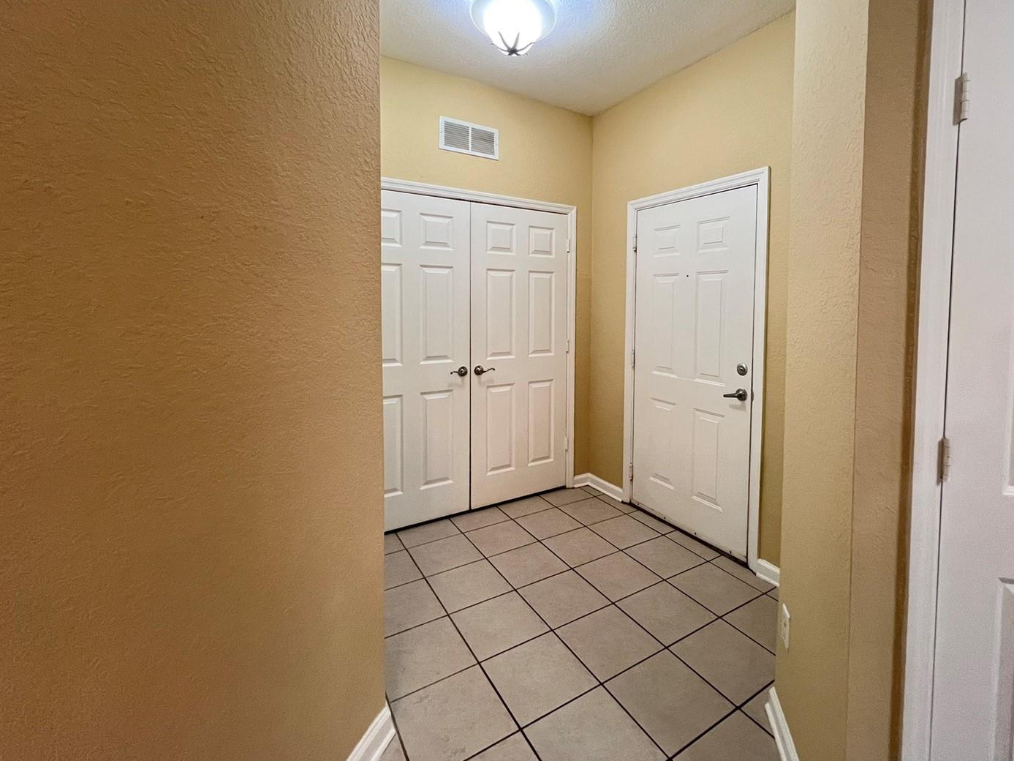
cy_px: 326
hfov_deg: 97.8
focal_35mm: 15
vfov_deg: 81.2
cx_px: 562
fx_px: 439
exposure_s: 1/60
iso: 320
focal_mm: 1.57
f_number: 1.8
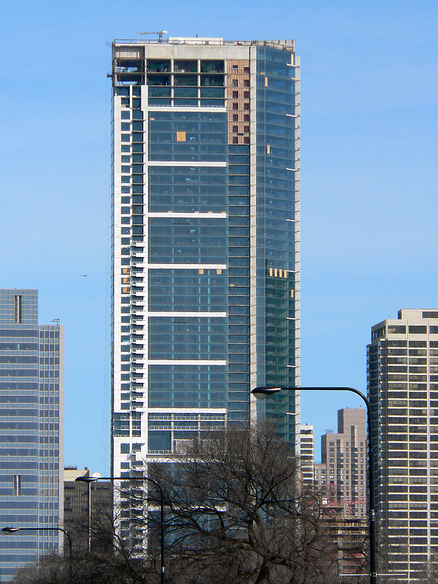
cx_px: 219
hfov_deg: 4.6
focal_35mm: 325
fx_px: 5483
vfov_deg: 6.1
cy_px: 292
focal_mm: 54
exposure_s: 1/500
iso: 80
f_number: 5.6
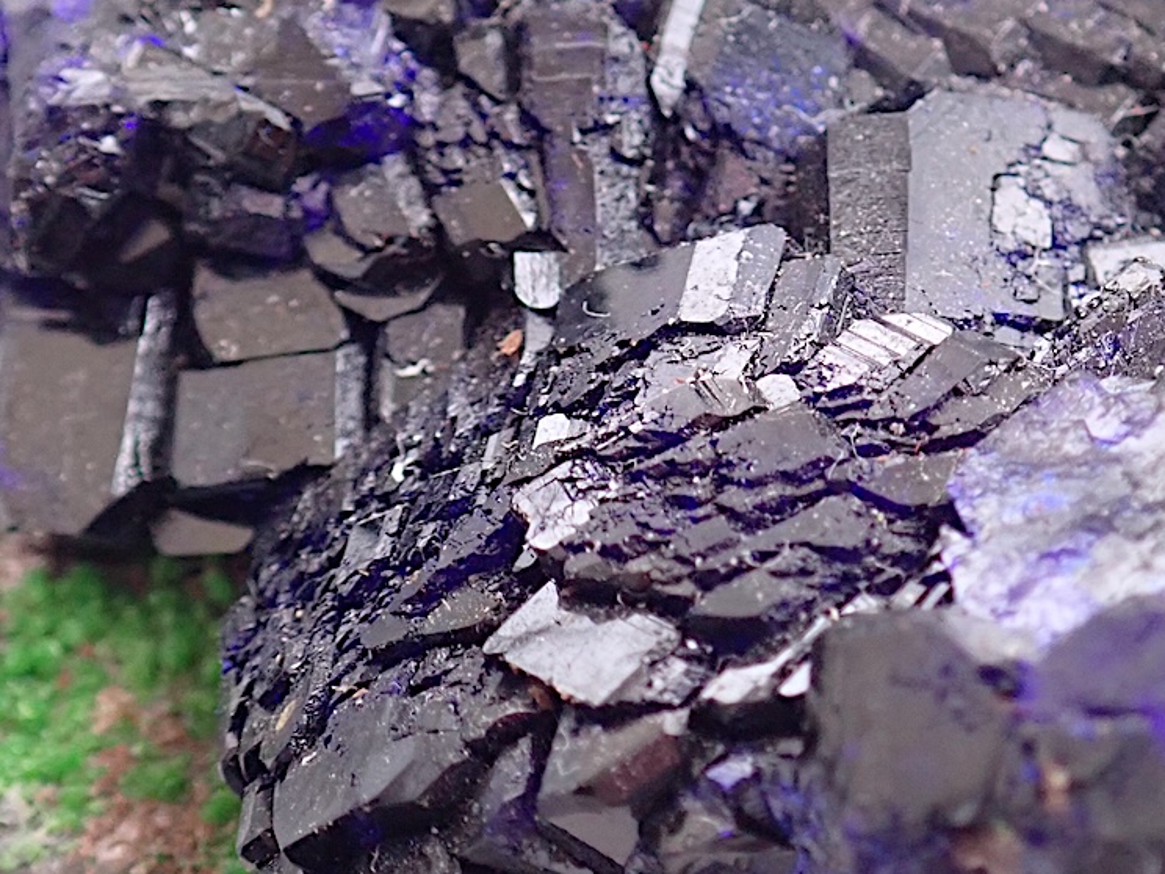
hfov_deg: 11.8
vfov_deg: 8.8
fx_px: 5654
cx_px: 778
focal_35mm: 168
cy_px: 235
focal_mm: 18
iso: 800
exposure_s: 1/40
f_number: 4.9
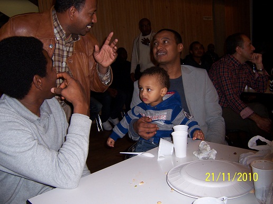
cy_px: 102
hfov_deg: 55.4
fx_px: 260
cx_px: 136
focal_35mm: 33
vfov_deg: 42.9
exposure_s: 1/60
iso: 80
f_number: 2.8
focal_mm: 5.5
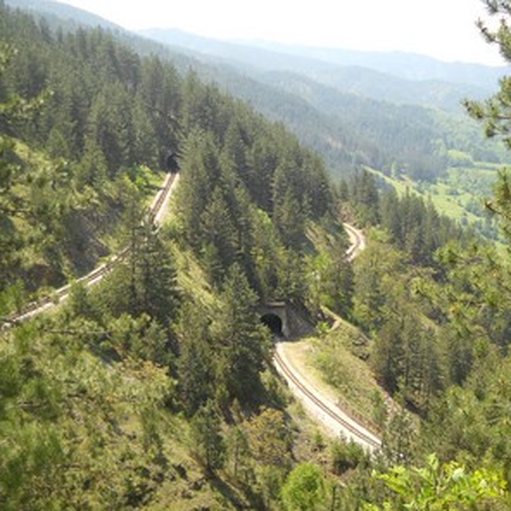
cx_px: 264
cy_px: 257
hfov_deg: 34.7
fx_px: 818
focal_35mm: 49
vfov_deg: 34.7
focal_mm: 6.72
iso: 64
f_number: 3.1
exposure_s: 1/272
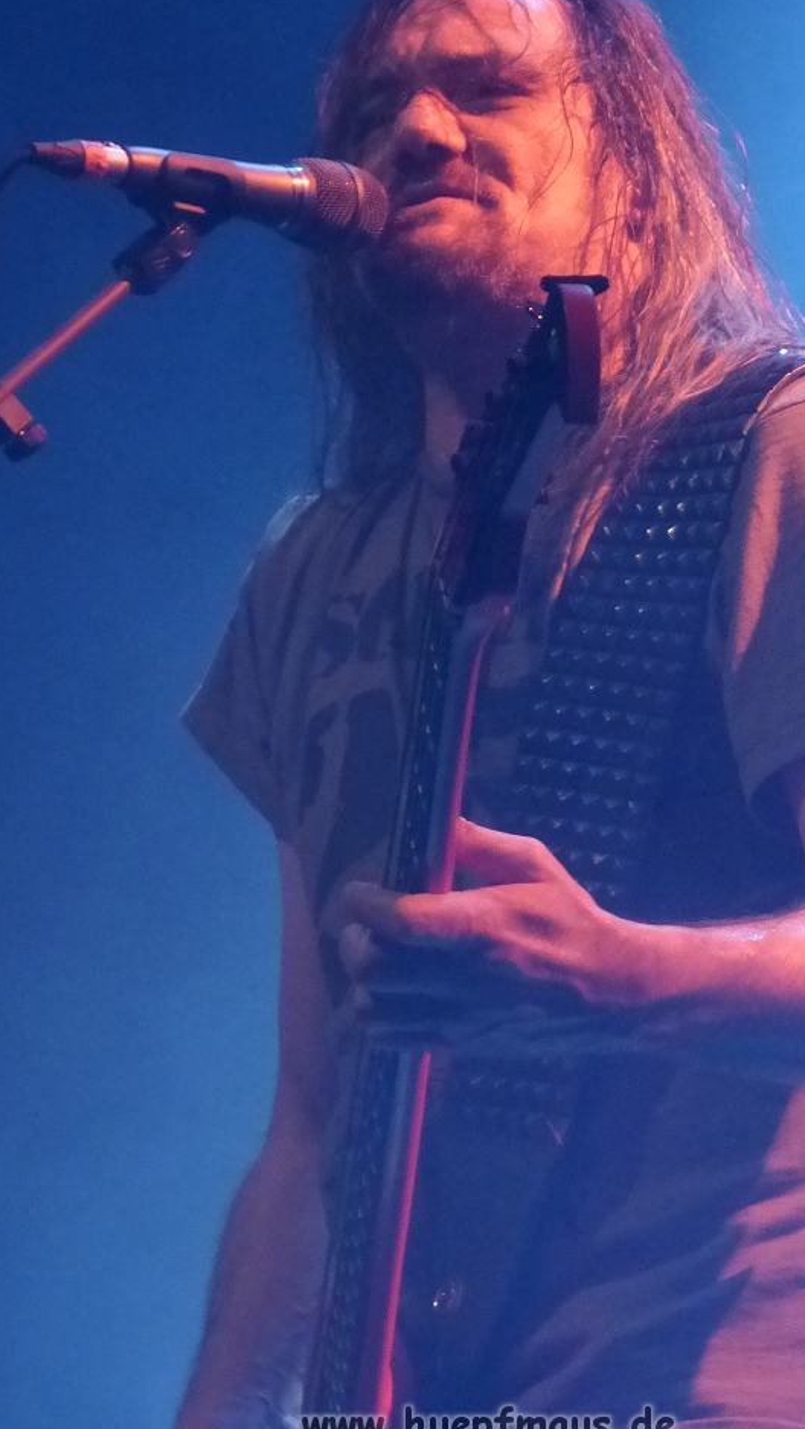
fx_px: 12212
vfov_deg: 6.7
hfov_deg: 3.8
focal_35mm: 322
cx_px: 508
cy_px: 551
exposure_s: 1/100
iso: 800
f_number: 5.6
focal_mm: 41.3
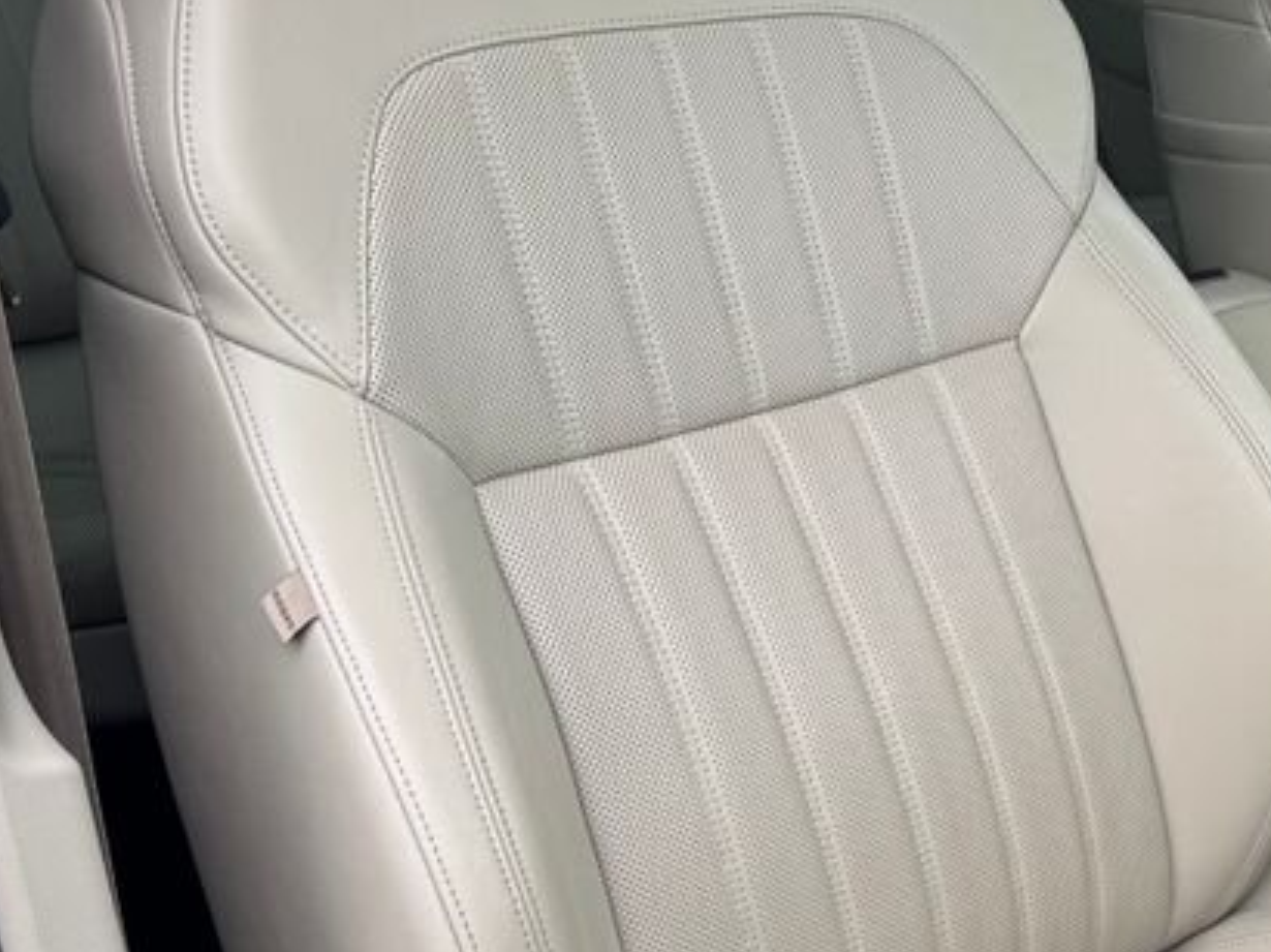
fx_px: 2202
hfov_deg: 30.0
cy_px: 515
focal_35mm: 60
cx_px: 1268
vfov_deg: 24.4
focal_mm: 6.76
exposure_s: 1/194
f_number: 1.78
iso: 64
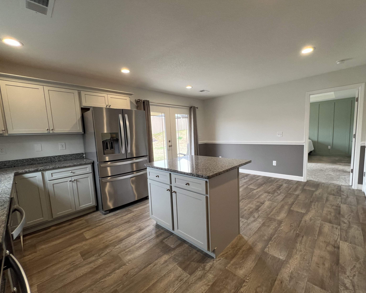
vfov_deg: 88.0
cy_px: 150
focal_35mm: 14
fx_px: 152
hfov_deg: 100.6
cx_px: 193
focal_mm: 1.57
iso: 125
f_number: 1.8
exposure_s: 1/120
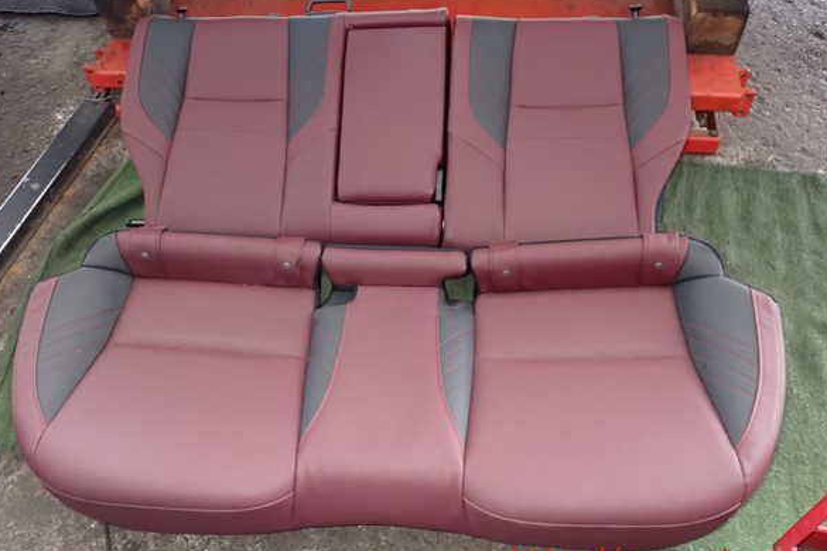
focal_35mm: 32
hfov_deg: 58.7
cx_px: 407
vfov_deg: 41.1
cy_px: 263
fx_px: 735
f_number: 2.3
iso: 250
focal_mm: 5.4
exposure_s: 1/30
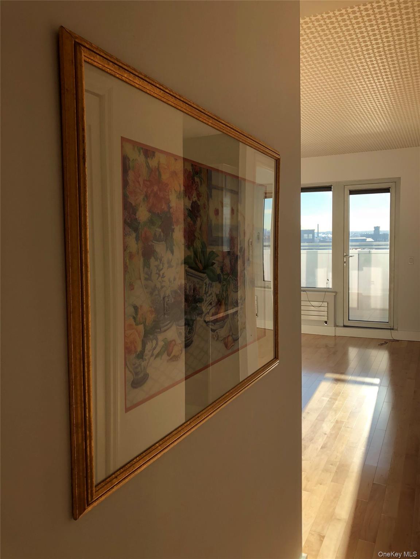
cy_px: 280
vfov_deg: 63.4
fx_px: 453
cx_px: 210
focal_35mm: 28
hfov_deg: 49.7
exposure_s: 1/360
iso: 20
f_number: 1.8
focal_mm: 3.99
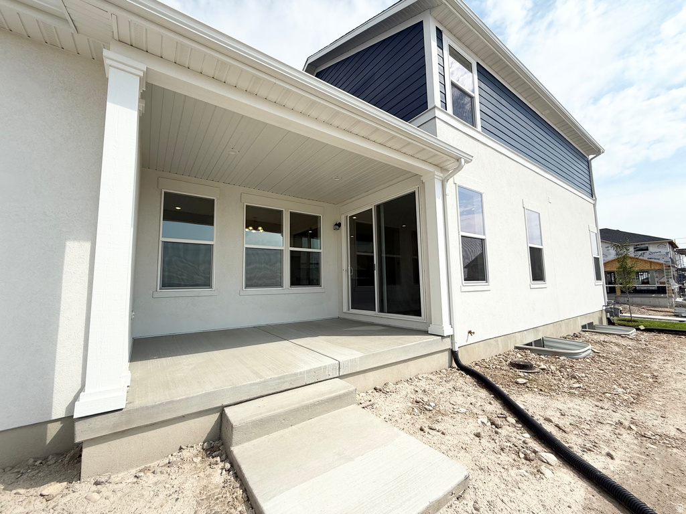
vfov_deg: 85.7
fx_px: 277
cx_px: 343
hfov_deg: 102.1
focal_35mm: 14
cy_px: 257
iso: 50
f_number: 2.2
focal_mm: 2.22
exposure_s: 1/2611
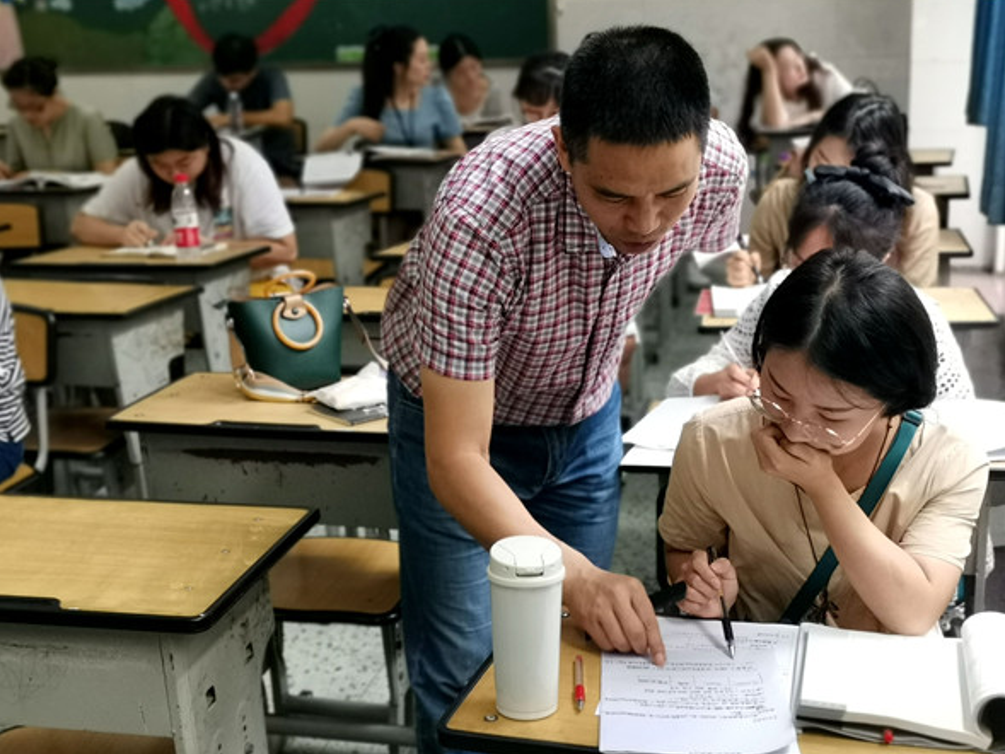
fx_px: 1539
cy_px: 377
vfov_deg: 27.5
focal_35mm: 53
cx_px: 498
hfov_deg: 36.2
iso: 200
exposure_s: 1/100
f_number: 4
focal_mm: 4.75
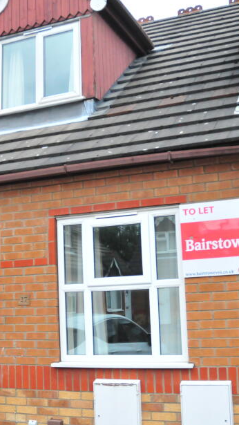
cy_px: 211
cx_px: 115
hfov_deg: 25.4
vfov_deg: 43.7
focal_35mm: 47
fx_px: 529
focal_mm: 18
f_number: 3.5
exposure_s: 1/4000
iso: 1800
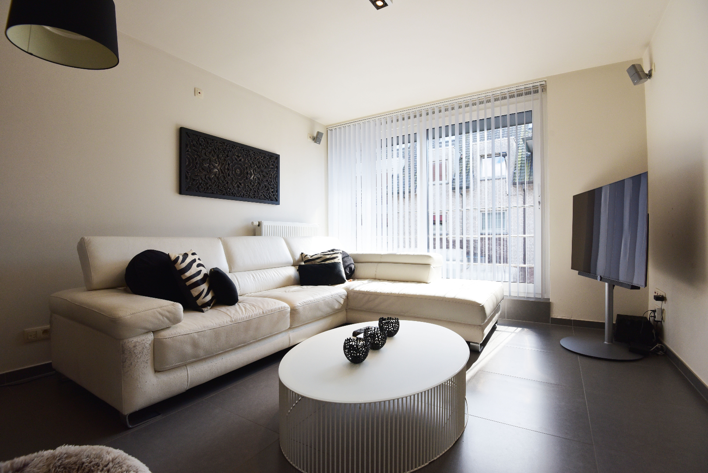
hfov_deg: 96.7
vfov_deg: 73.8
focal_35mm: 16
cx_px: 354
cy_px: 236
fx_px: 315
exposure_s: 1/250
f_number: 8
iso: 400
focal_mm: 16
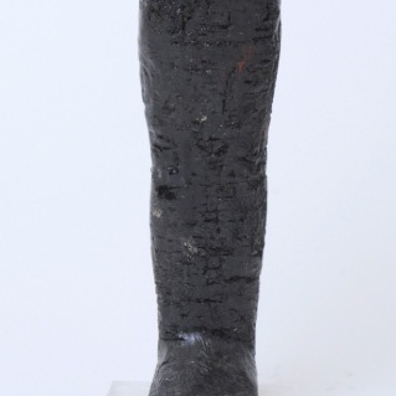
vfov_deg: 7.4
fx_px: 3042
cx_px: 205
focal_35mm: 235
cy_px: 83
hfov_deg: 7.4
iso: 200
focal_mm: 92
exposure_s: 1/4
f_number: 16
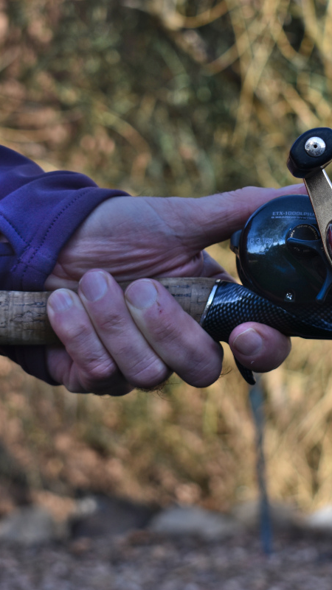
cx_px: 233
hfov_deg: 12.7
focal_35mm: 95
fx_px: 1488
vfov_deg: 22.5
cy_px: 295
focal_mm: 40
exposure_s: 1/160
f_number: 5
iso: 100
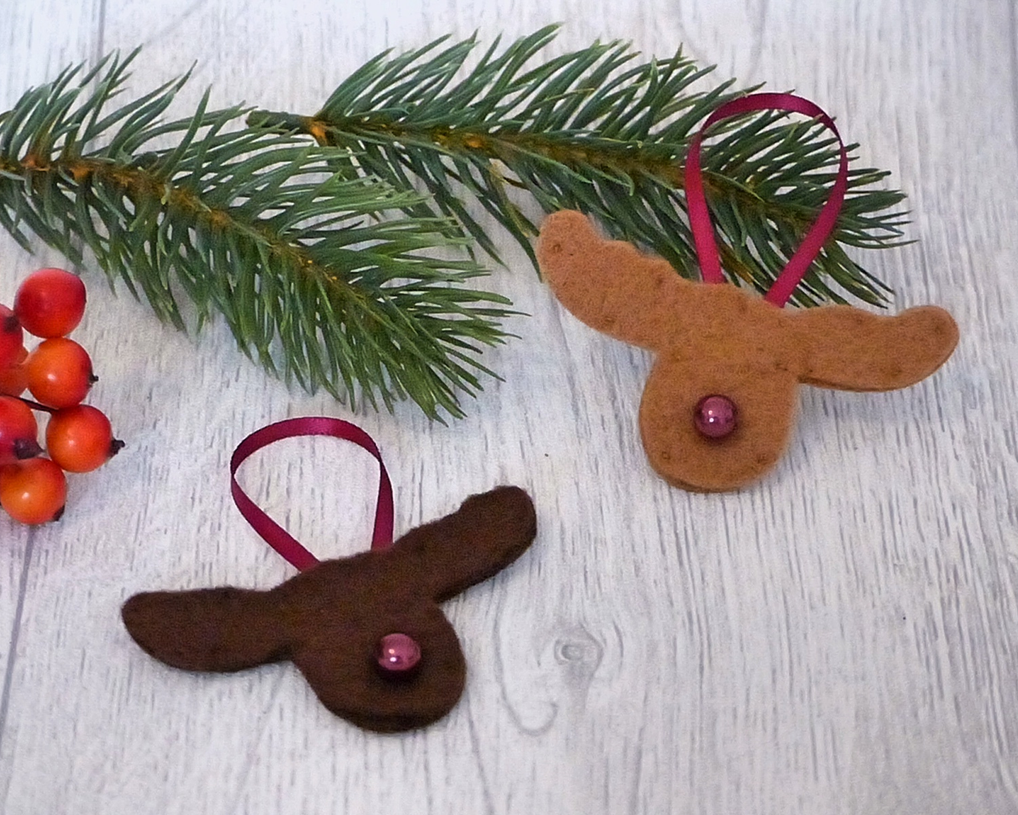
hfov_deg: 16.4
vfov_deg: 13.2
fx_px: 3525
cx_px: 500
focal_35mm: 117
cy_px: 408
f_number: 2.8
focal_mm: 20.1
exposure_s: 1/60
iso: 1600
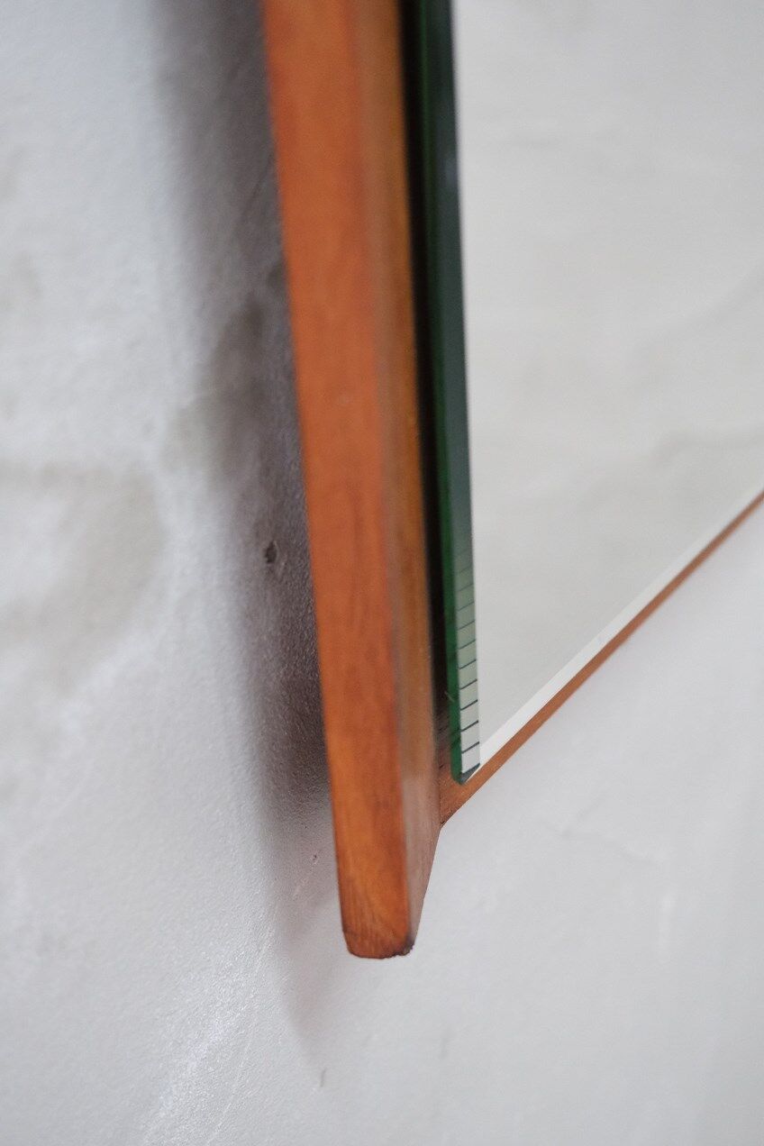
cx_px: 382
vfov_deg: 40.3
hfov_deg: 27.5
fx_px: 1560
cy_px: 573
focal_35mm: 49
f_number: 4
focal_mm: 32.5
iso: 6400
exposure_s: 1/50
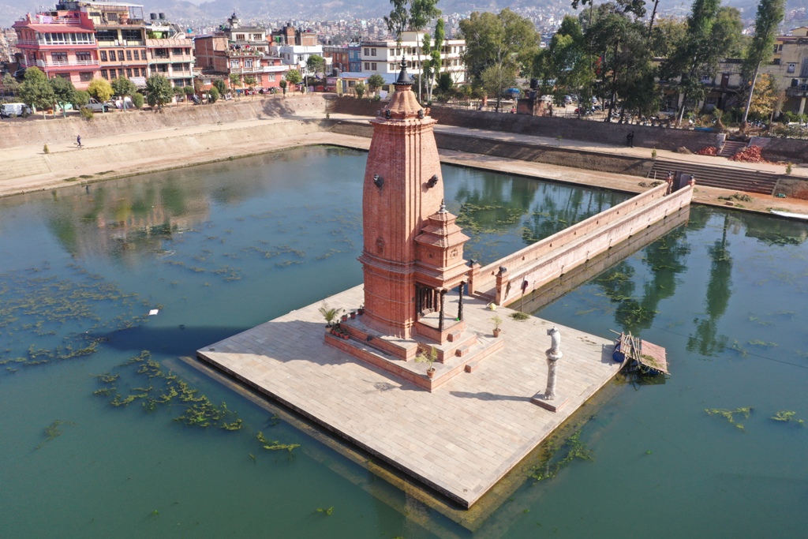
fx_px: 628
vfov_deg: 46.4
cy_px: 270
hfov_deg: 65.5
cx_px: 404
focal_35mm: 28
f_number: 5
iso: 100
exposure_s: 1/320
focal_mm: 10.26
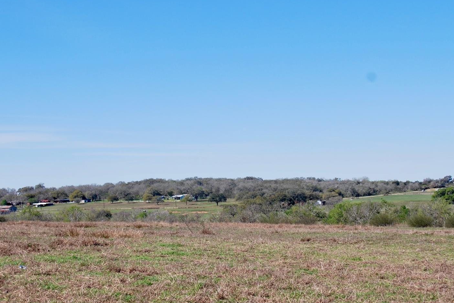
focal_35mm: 79
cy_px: 161
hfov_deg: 25.6
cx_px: 217
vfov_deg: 17.3
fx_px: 997
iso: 100
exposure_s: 1/250
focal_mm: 36
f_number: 9
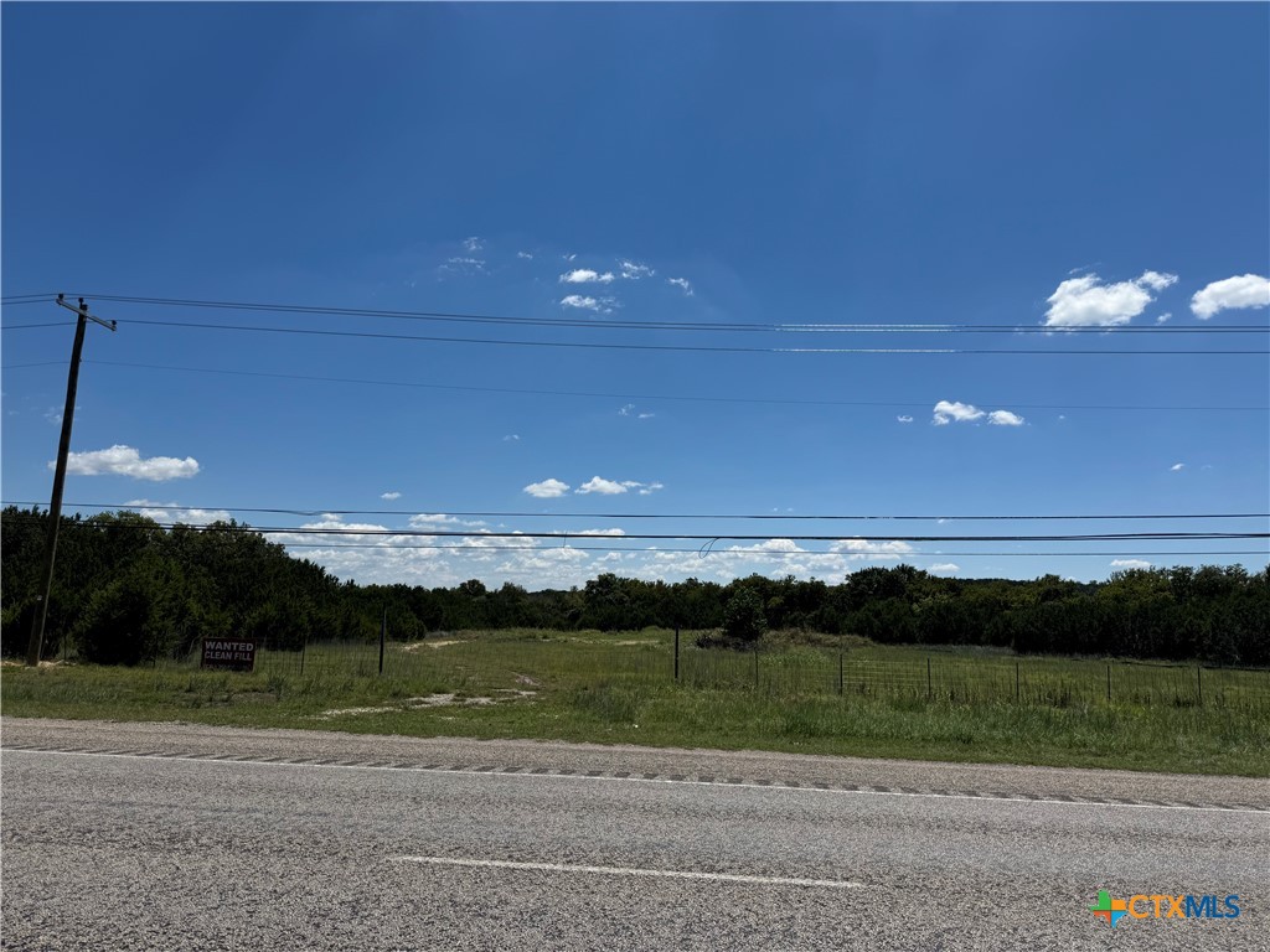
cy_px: 476
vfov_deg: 56.8
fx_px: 881
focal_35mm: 24
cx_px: 635
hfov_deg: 71.6
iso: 80
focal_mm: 6.76
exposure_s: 1/10417
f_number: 1.78
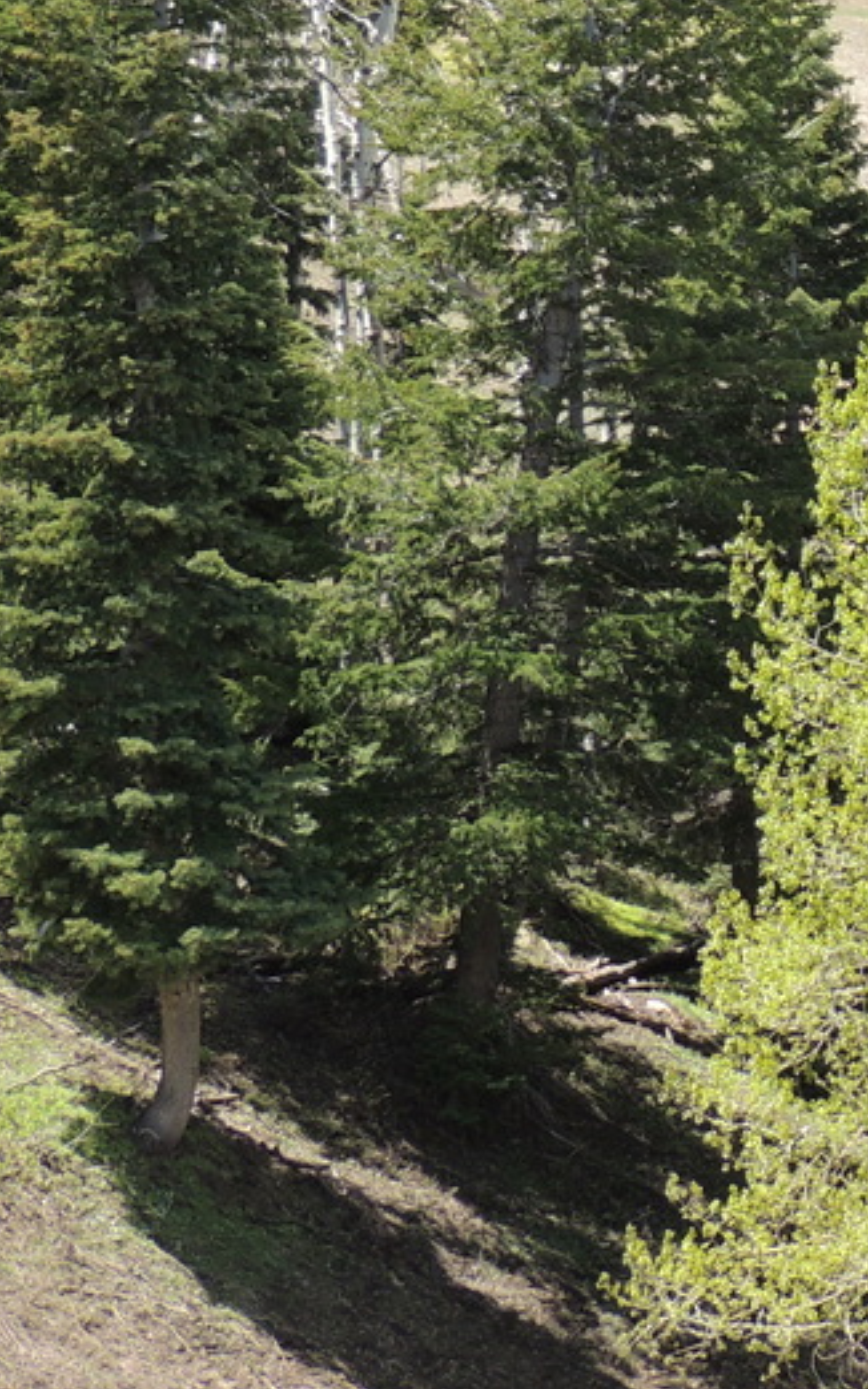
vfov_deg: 19.6
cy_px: 144
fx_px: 3938
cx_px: 1395
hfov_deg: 11.9
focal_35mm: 104
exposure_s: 1/400
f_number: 3.3
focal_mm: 7.1
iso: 100
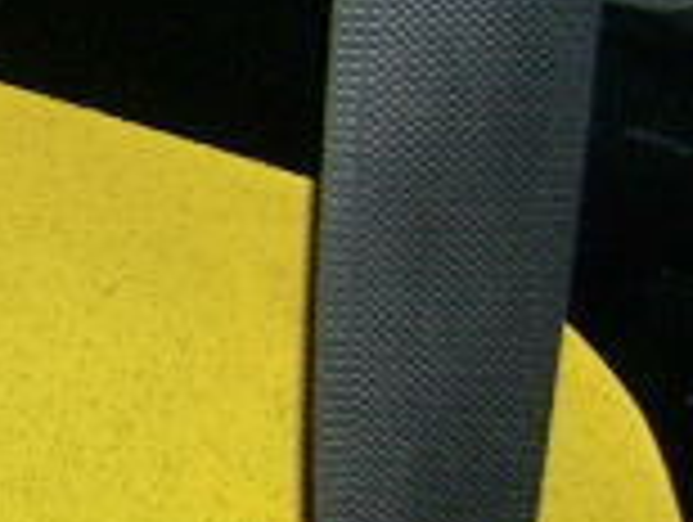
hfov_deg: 12.1
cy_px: 446
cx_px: -670
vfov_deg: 10.2
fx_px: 2907
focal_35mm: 145
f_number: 2.8
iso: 100
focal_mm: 5.95
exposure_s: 1/60
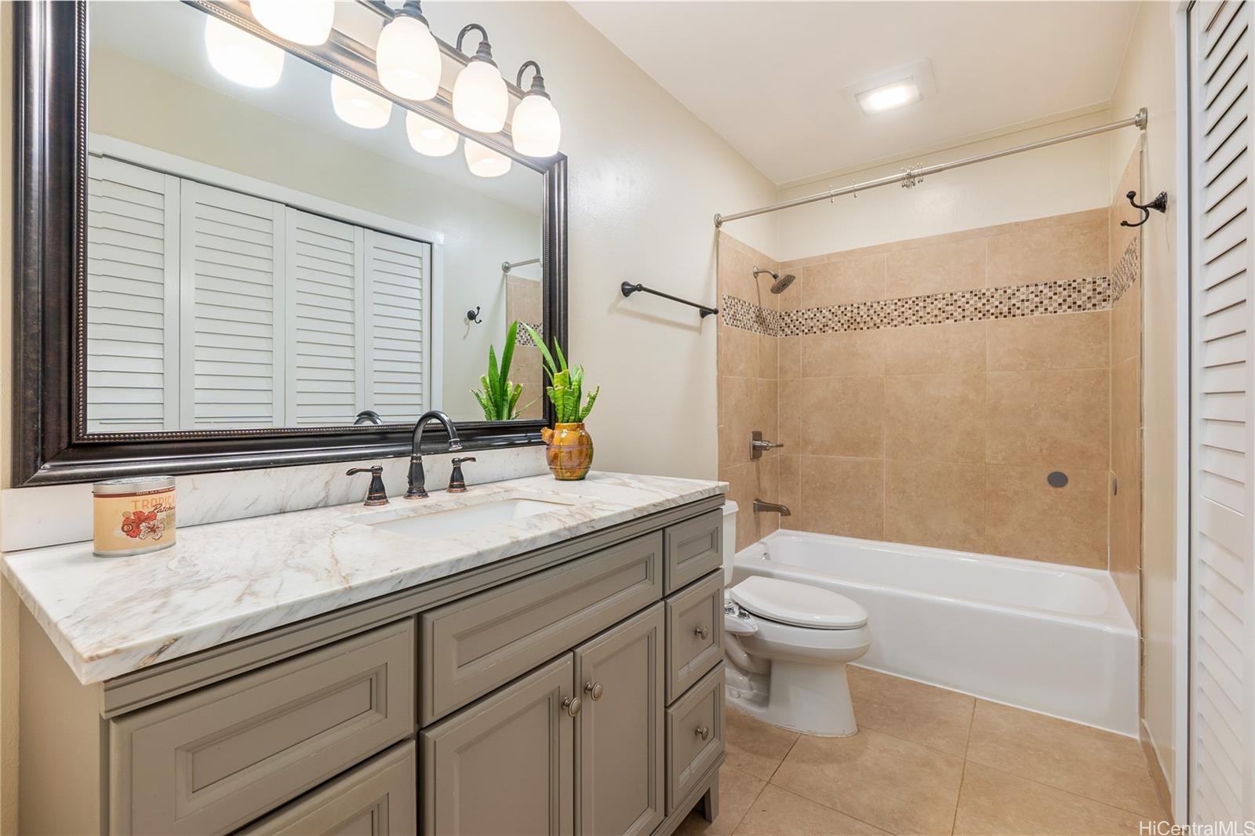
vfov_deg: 77.3
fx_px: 523
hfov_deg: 100.4
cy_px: 418
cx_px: 628
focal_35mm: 15
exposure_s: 1/3
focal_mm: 10
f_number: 8
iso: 100
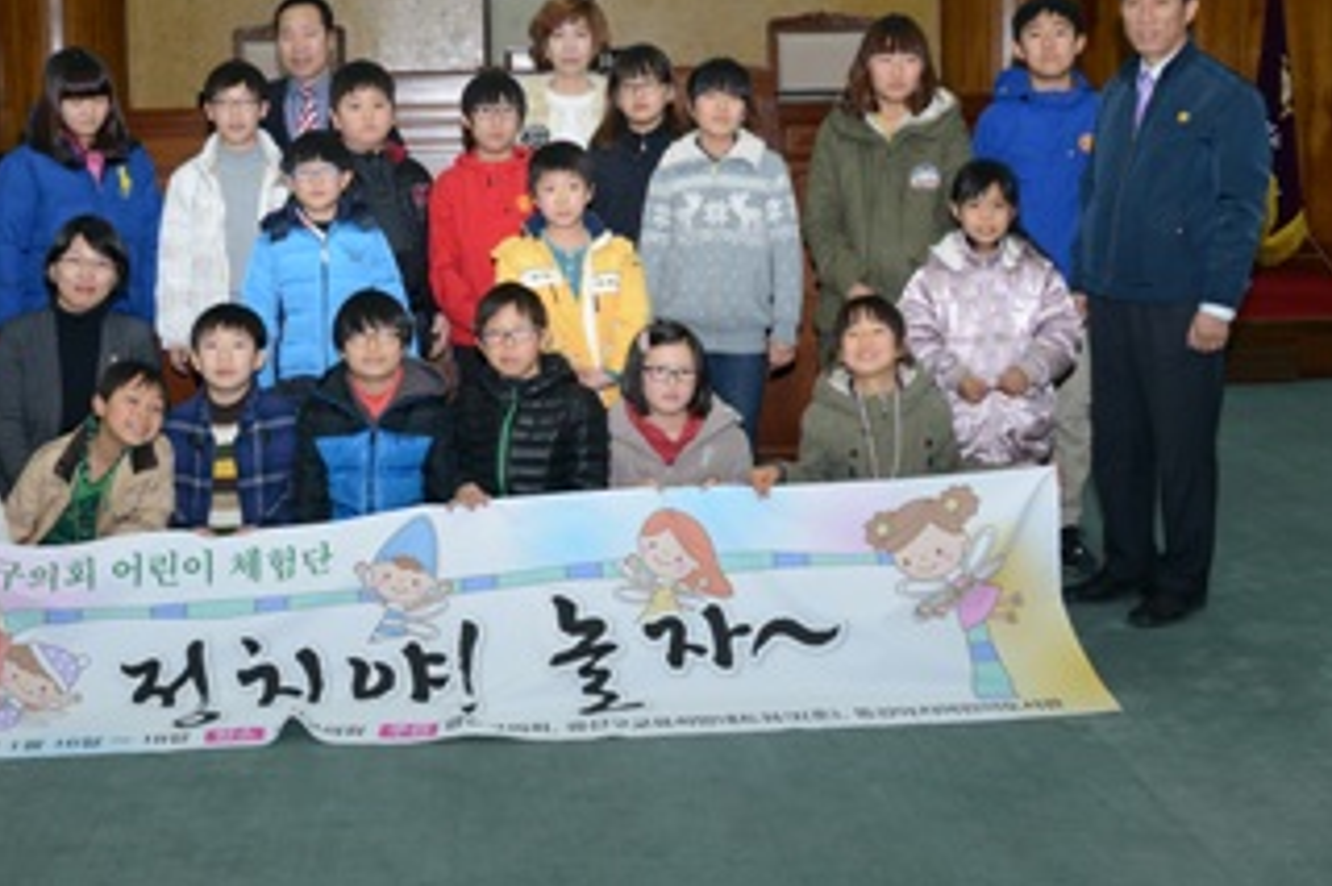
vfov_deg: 29.5
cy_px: 270
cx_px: 524
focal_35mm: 45
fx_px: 1664
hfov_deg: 43.4
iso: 1250
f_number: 8
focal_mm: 32
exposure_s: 1/60
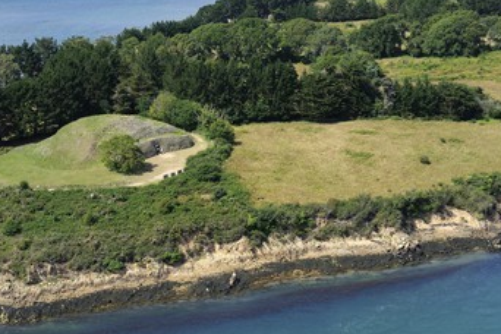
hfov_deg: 23.6
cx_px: 237
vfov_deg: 15.9
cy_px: 155
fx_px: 1197
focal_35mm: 86
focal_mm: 70
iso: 400
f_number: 6.3
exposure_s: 1/1000
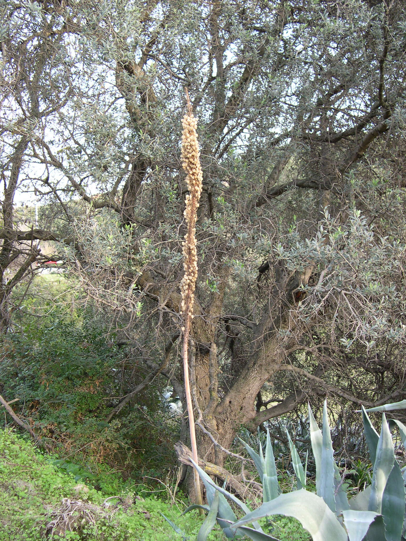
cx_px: 203
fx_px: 594
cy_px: 270
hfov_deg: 37.7
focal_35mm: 38
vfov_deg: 49.0
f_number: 2.8
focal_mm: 8
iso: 100
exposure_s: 1/52
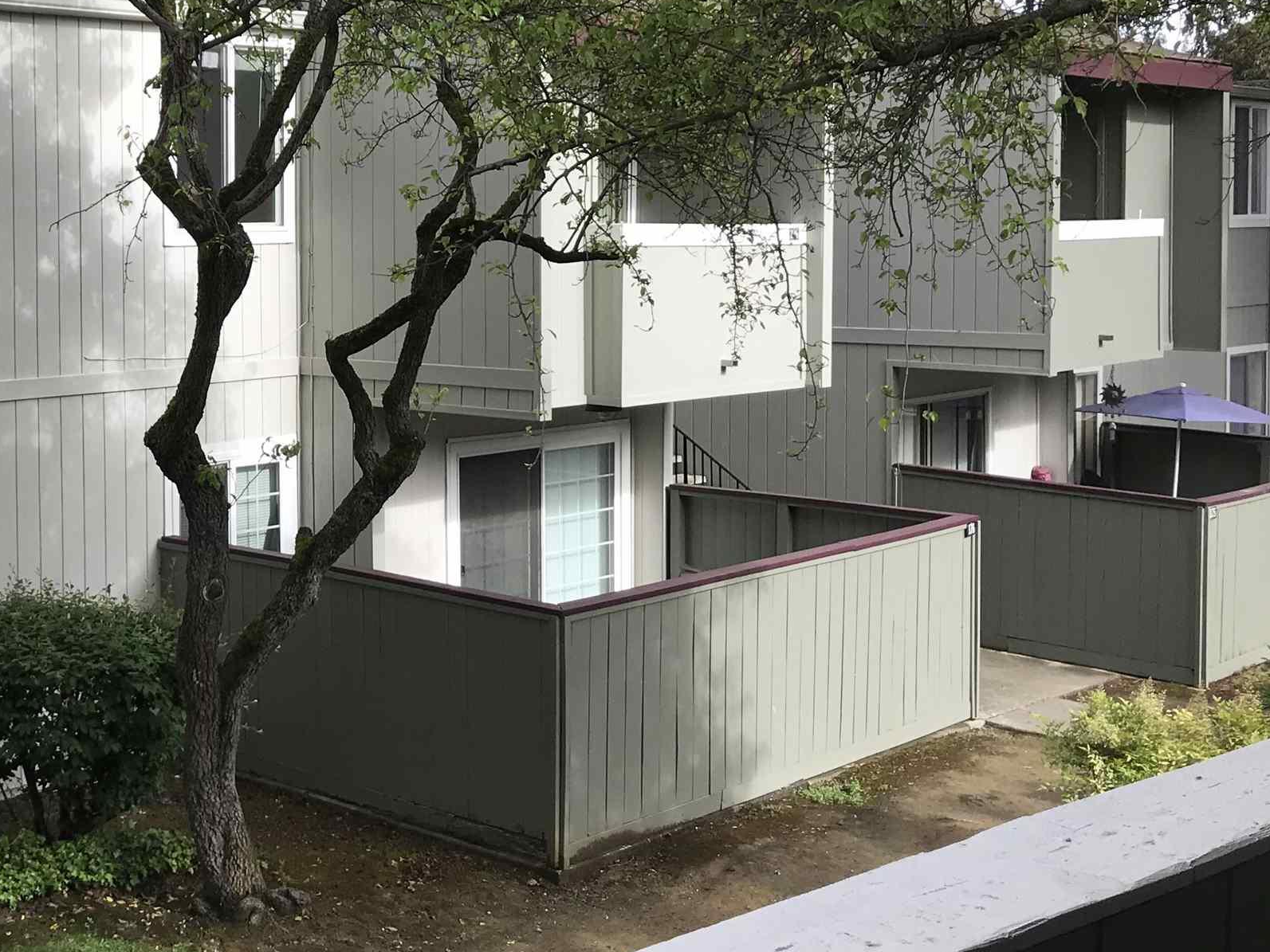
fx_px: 1981
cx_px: 98
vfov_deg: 26.9
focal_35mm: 54
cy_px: 321
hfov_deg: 33.4
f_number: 1.8
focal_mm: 3.99
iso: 20
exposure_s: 1/550
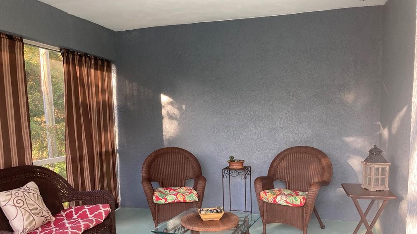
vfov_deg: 37.5
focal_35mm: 31
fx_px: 343
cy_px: 152
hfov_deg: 62.6
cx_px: 206
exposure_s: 1/102
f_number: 1.8
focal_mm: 3.99
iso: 80
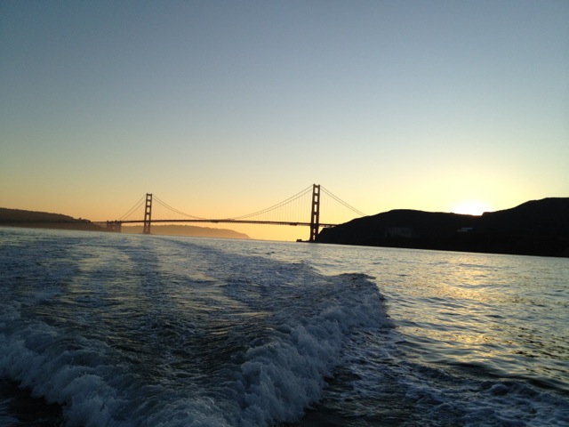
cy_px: 214
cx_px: 284
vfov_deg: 40.7
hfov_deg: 52.6
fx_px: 575
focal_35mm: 35
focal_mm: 4.28
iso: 64
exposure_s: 1/1534
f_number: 2.4
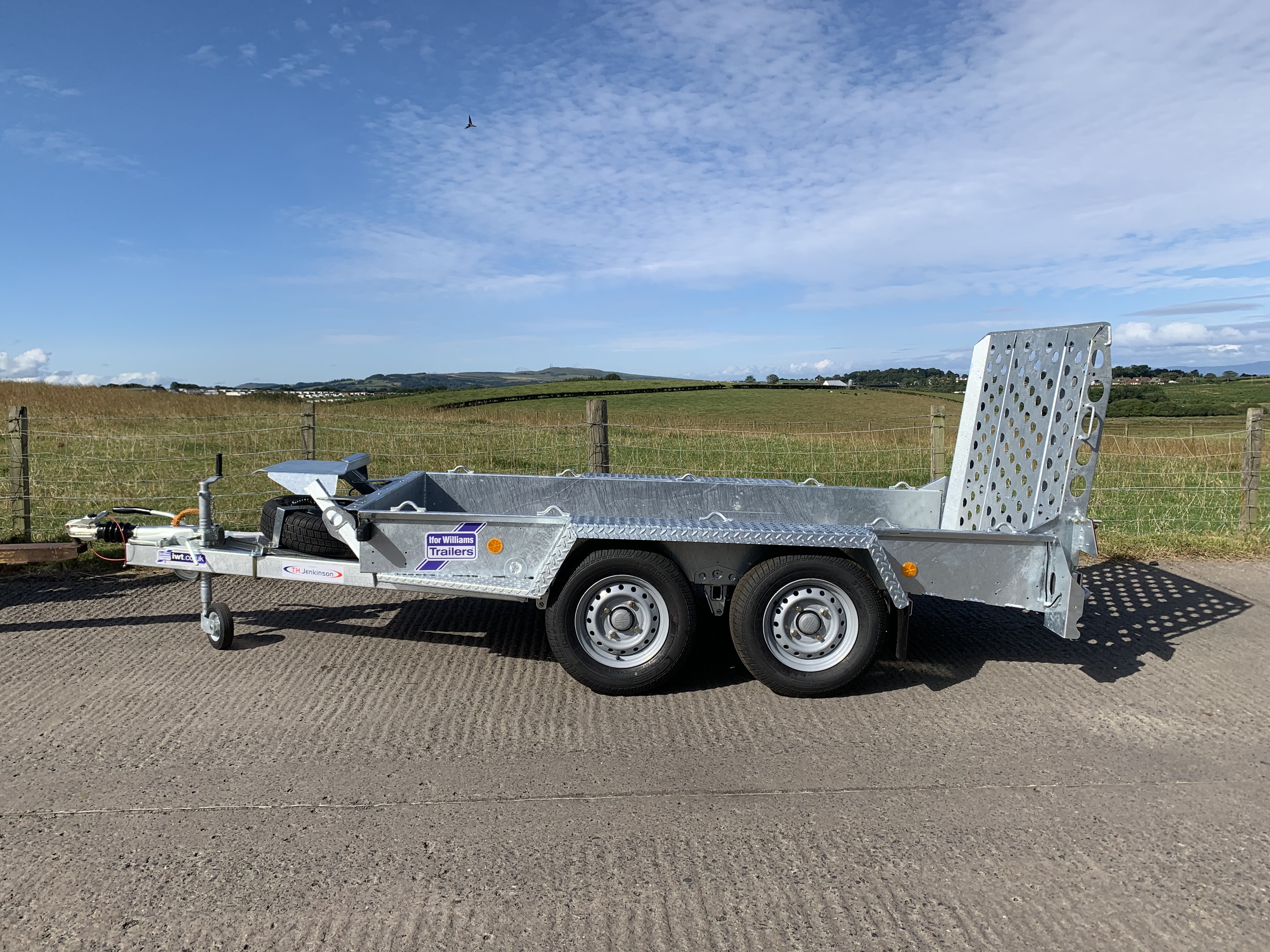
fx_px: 954
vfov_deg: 53.1
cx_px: 635
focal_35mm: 26
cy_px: 476
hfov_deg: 67.3
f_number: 1.8
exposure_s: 1/3185
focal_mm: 4.25
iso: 25
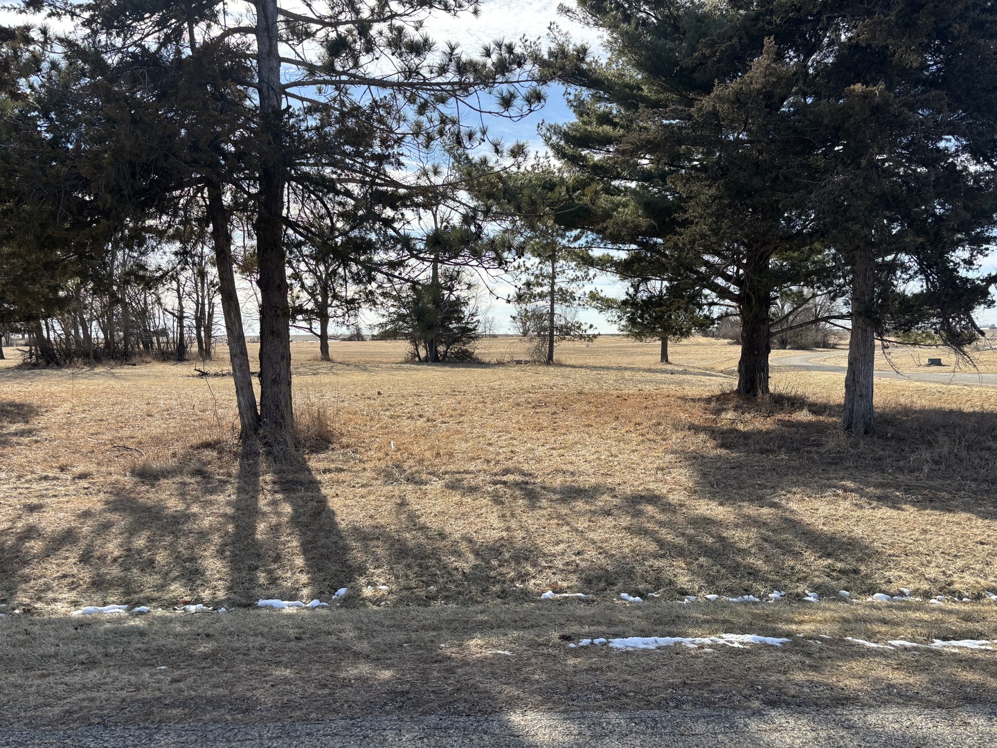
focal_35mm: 26
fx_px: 749
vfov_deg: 53.1
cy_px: 374
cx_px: 498
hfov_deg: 67.3
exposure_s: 1/1751
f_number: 1.6
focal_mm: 5.96
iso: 50
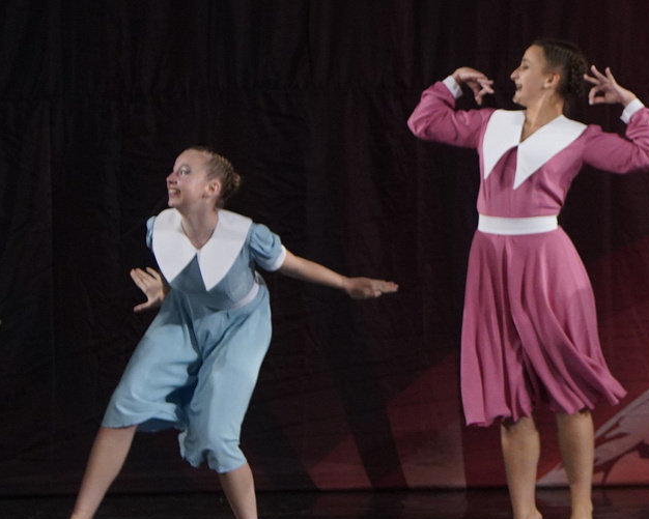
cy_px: 89
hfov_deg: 4.6
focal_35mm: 422
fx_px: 8107
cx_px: 878
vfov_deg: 3.7
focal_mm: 110
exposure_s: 1/500
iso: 1600
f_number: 2.8
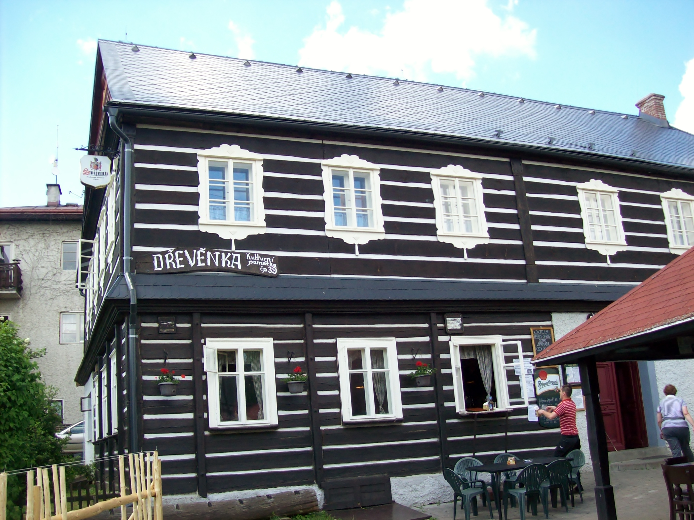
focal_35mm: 36
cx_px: 347
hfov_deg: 51.4
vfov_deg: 39.6
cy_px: 260
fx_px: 722
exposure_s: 1/388
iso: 80
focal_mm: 6
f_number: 2.7
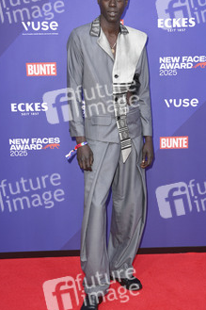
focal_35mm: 51
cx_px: 119
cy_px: 149
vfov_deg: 38.9
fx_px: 438
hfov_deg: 26.4
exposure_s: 1/200
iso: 800
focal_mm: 42
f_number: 5.6
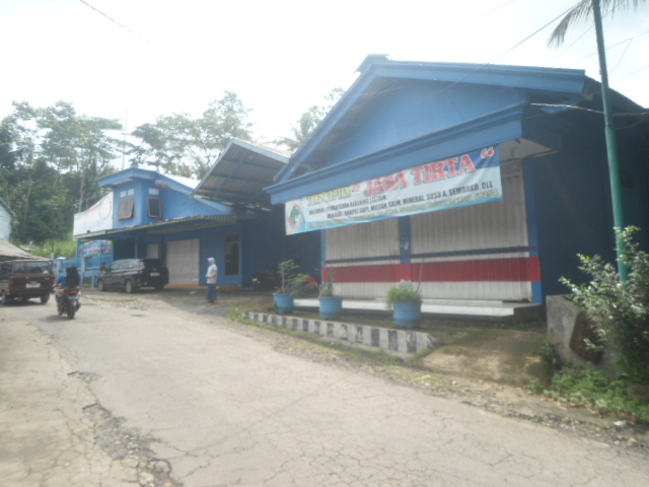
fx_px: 487
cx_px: 324
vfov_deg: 53.1
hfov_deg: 67.3
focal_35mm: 26
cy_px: 244
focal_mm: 4.7
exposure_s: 1/400
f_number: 2.8
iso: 80
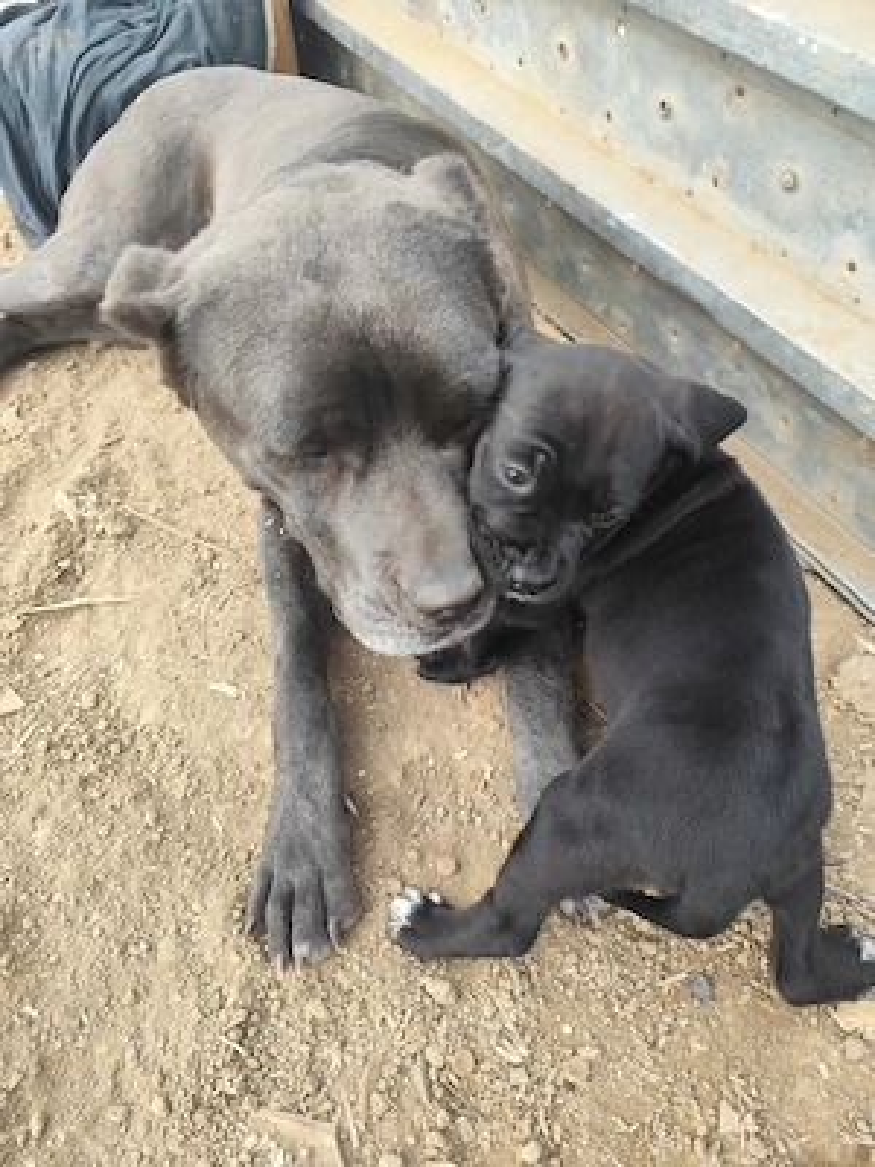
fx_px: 775
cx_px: 438
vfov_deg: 73.9
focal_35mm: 23
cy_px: 584
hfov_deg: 58.9
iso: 64
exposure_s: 1/100
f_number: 1.65
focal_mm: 6.14
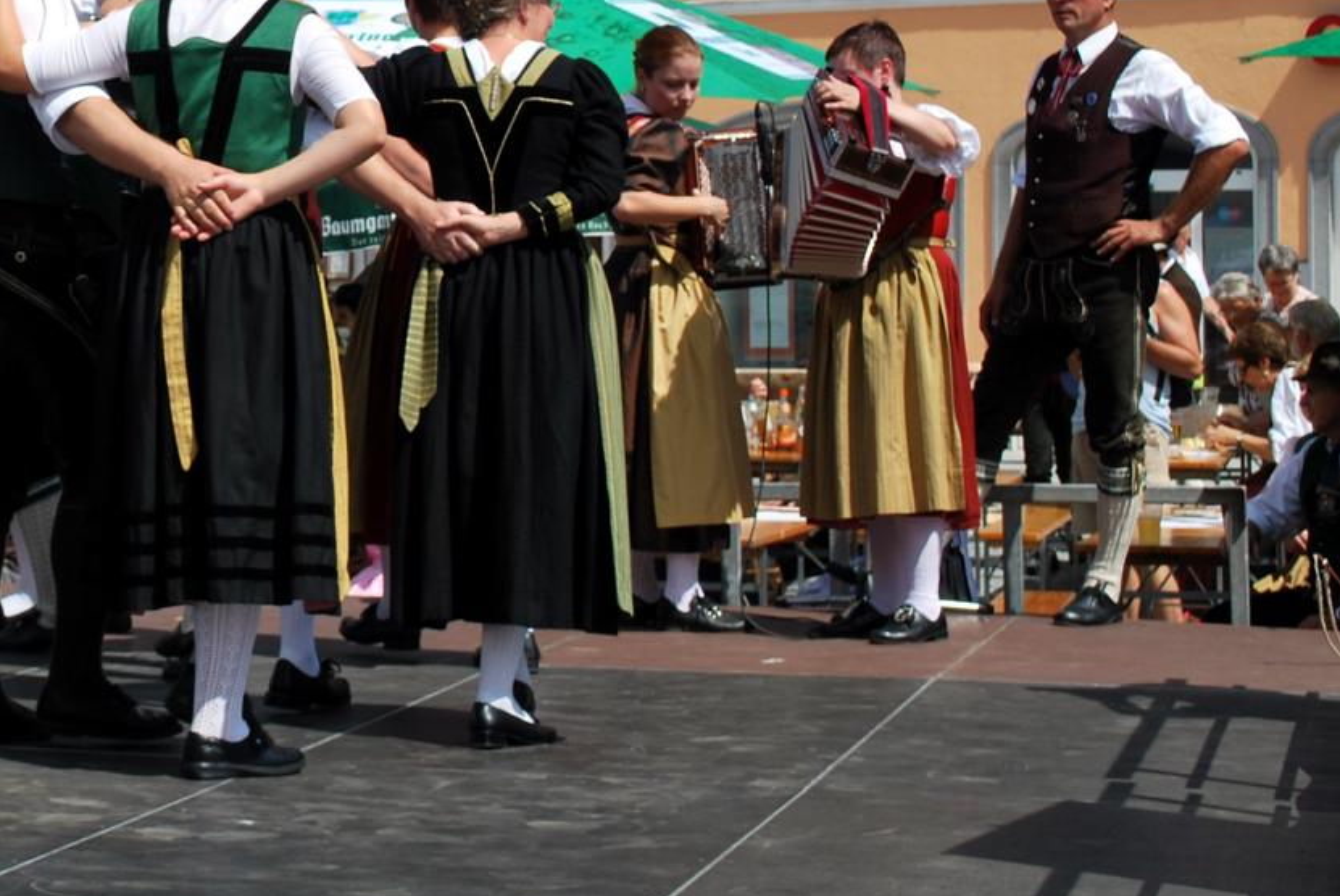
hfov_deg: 18.1
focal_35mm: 110
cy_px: 52
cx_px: -1
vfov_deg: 12.4
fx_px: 4099
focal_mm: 34
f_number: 8
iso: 100
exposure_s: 1/250
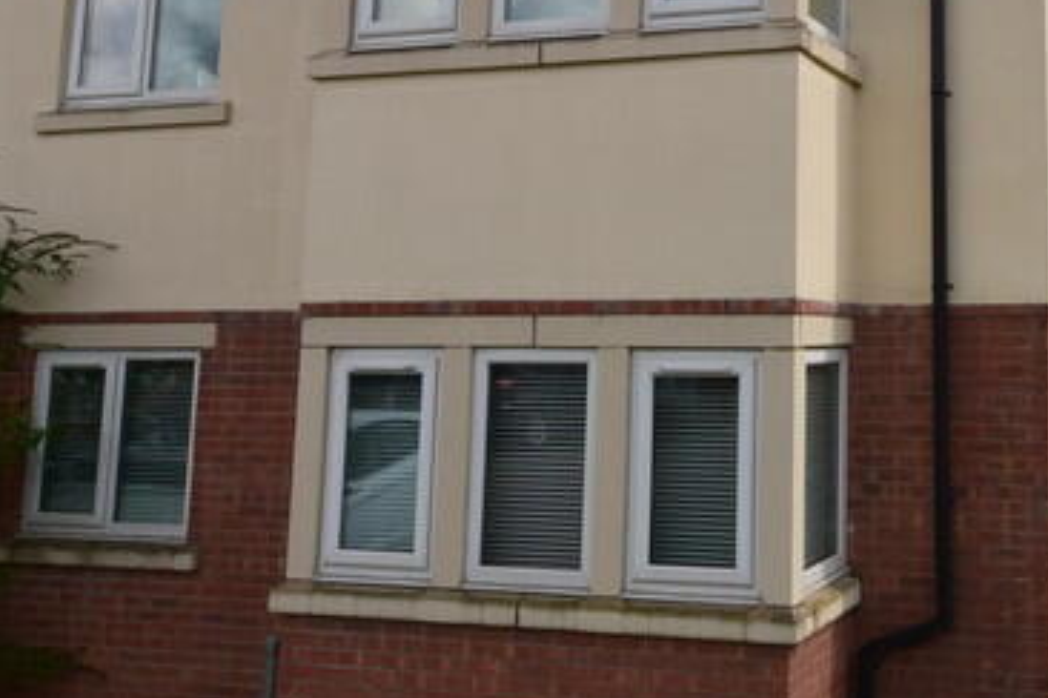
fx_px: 1223
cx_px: 908
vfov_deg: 31.1
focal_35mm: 42
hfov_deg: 43.1
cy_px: 136
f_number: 11
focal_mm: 10
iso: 400
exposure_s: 1/400
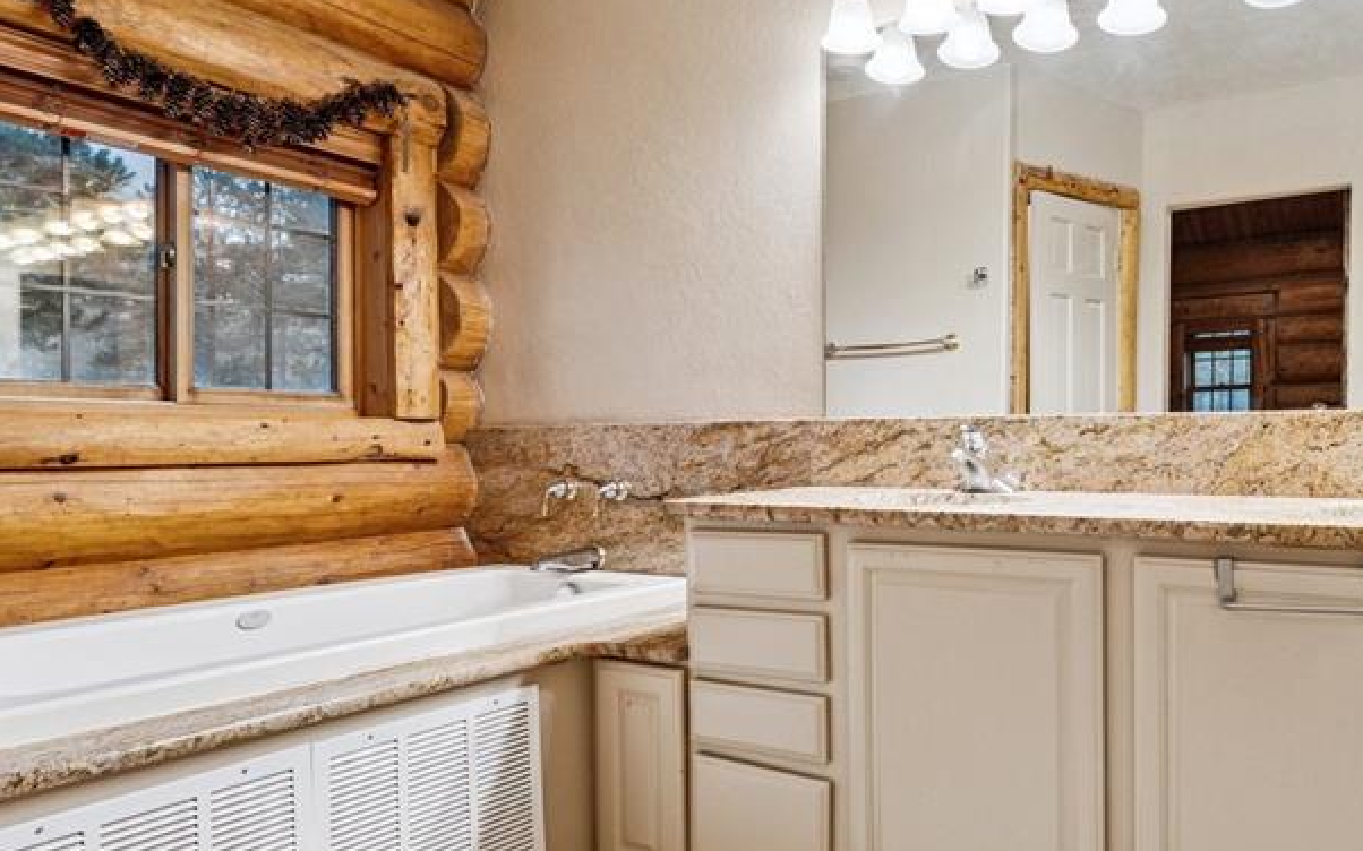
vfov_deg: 47.6
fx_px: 966
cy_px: 437
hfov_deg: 68.6
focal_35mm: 26
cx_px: 901
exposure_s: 1/5
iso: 800
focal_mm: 15
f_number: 11
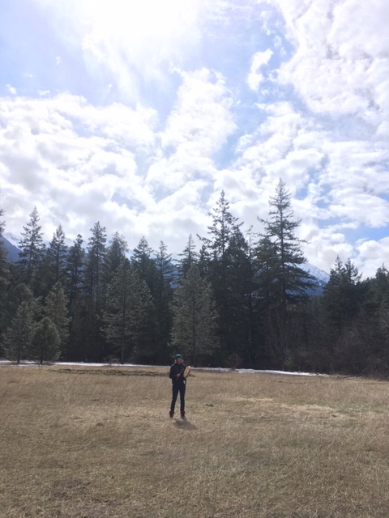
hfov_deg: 48.2
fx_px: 435
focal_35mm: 29
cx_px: 194
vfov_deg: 61.7
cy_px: 259
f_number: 2.2
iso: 25
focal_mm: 4.15
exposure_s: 1/1972
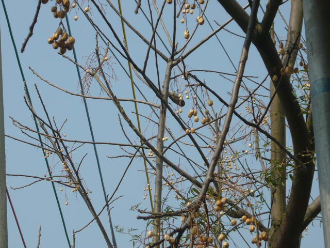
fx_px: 1525
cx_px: 165
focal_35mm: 160
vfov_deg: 9.3
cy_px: 124
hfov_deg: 12.3
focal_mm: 16.5
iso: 100
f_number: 5.1
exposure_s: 1/640
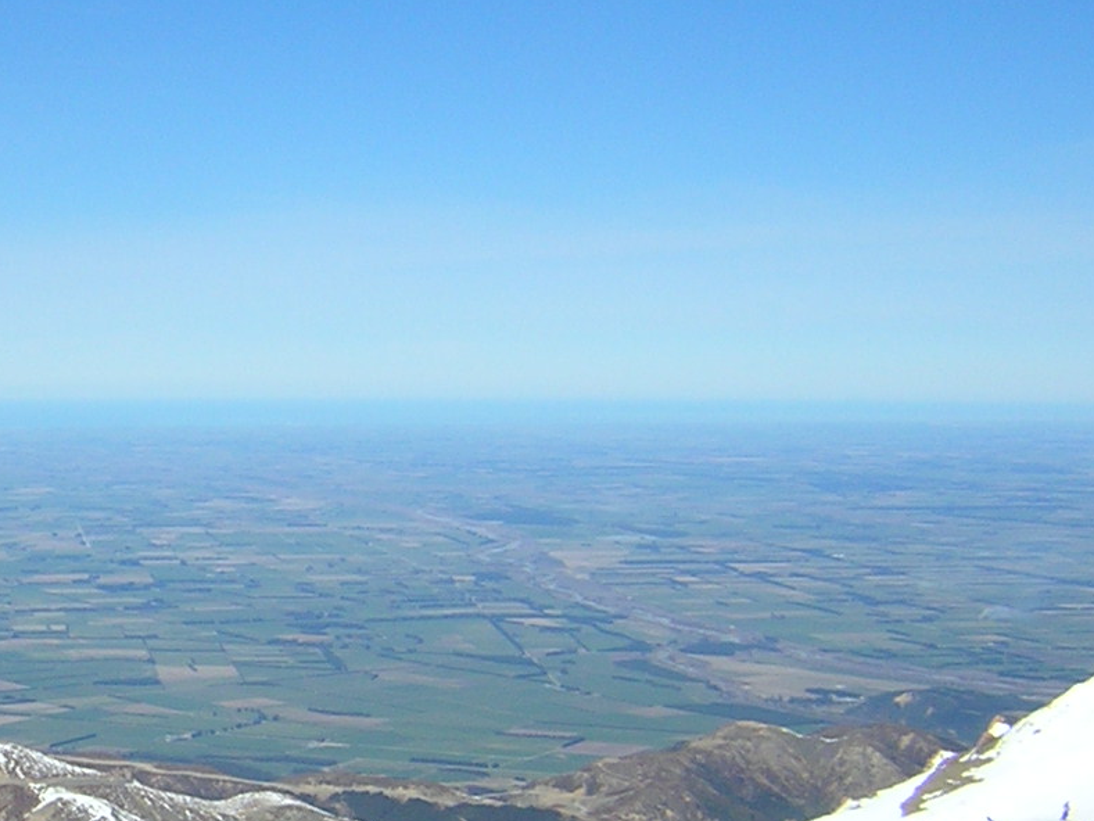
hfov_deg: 25.3
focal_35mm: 73
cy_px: 585
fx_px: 2307
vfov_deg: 20.1
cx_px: -7
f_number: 5.2
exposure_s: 1/702
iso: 141
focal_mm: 4.7
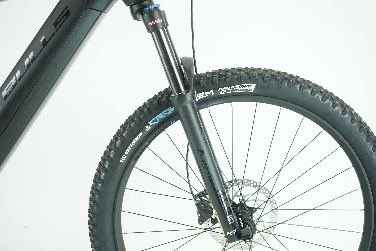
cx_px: 188
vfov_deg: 28.1
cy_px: 126
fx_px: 501
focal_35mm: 48
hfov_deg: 41.1
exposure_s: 1/200
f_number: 5.6
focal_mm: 48
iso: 2500
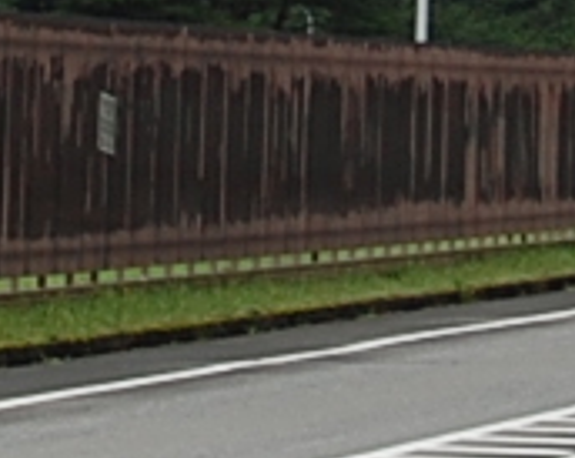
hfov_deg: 2.9
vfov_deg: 2.3
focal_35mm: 678
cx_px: -140
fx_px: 11520
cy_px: -869
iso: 200
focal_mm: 55
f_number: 10
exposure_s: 1/400
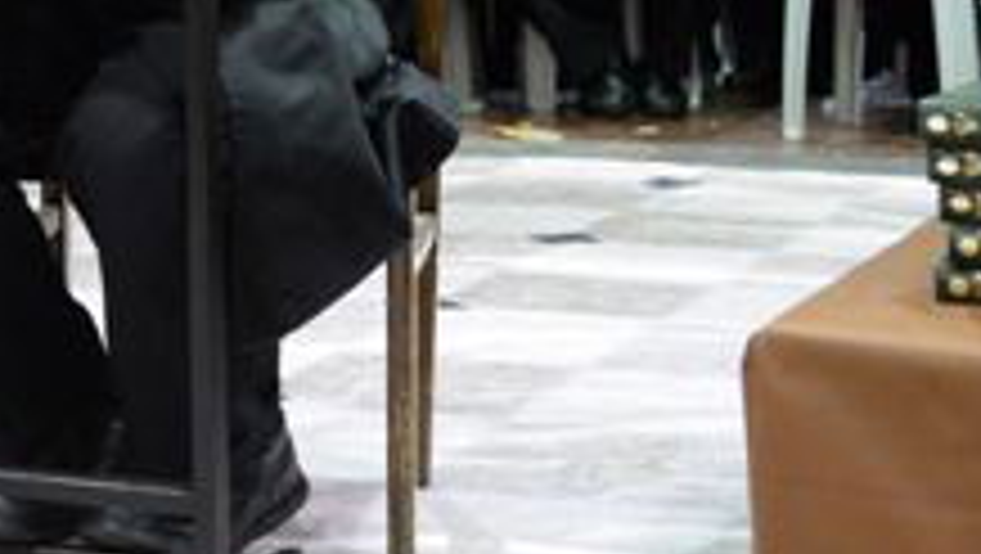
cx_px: -117
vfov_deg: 10.2
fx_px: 3046
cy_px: -160
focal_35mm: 117
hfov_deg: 17.6
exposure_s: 1/80
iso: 4000
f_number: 5
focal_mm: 38
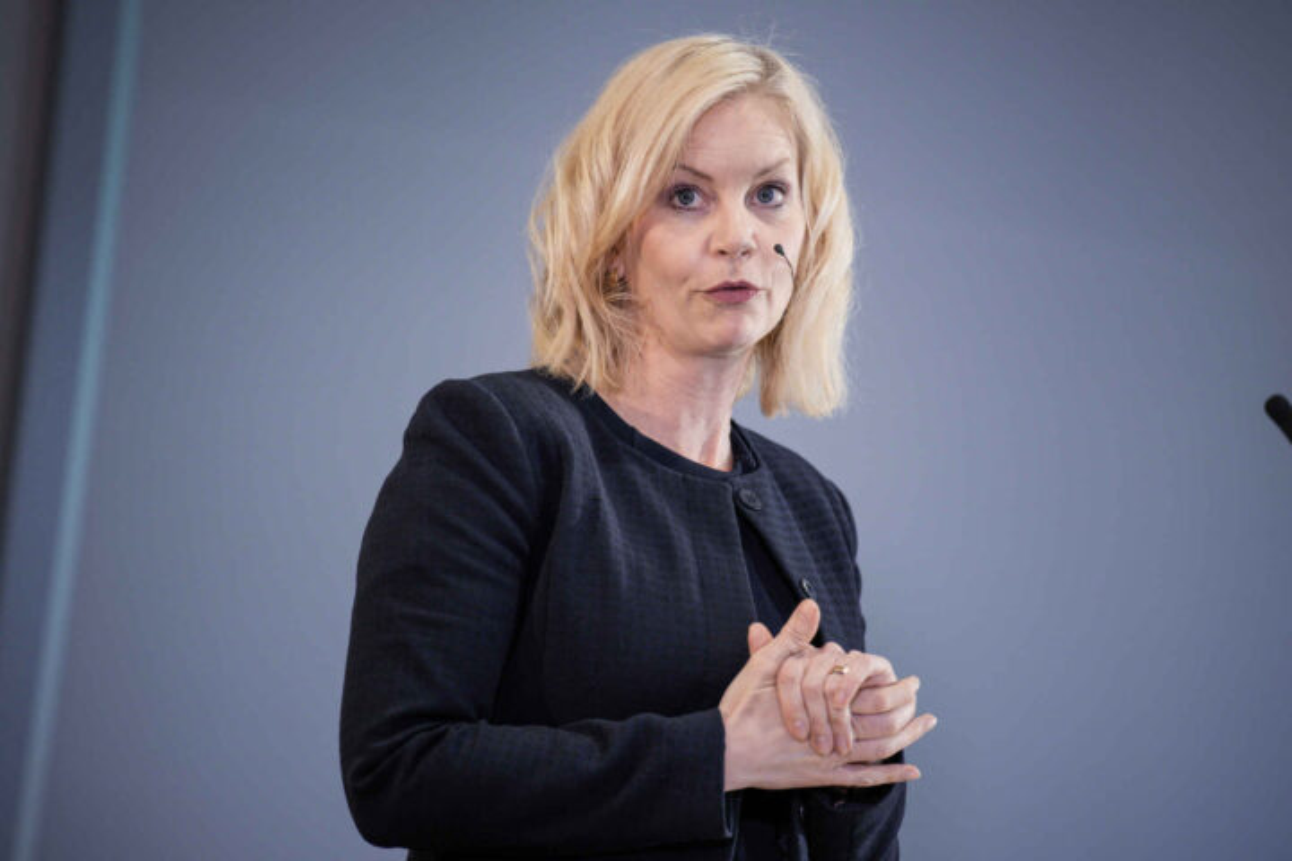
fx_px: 6459
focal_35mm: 180
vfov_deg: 7.6
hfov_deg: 11.4
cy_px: 430
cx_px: 646
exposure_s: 1/250
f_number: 2.8
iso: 2000
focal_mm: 180
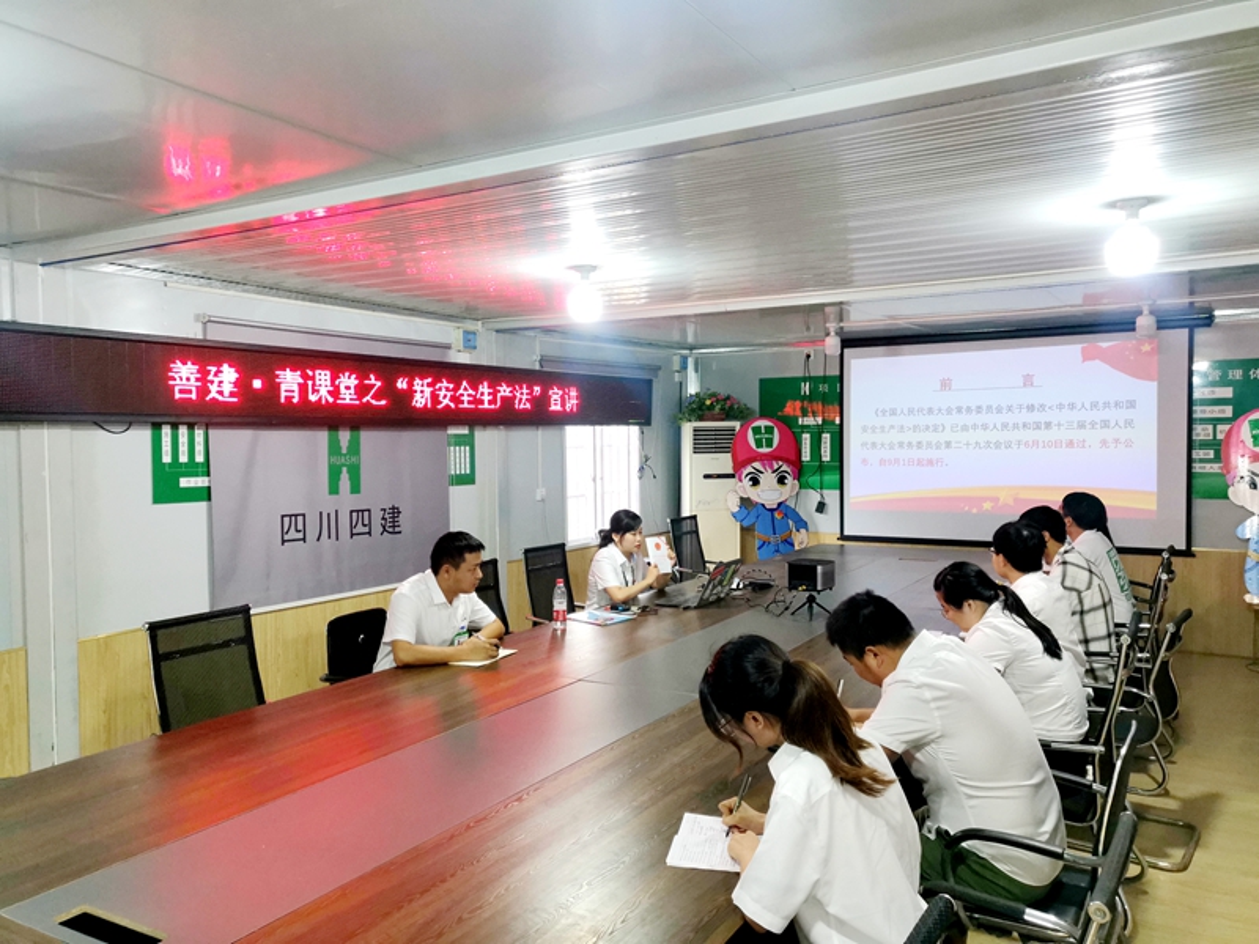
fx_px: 982
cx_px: 630
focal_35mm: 27
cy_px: 472
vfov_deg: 51.4
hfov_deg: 65.3
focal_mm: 3.95
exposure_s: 1/50
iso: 160
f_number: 1.8
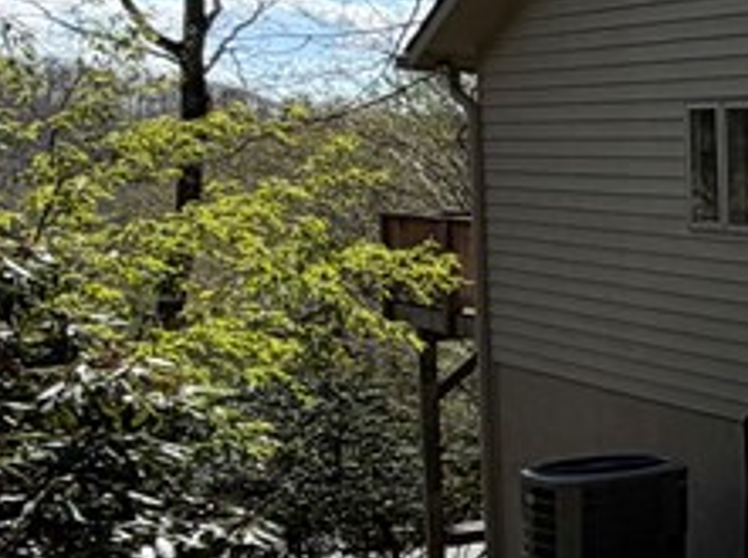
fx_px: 1402
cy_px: 264
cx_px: 1631
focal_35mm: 65
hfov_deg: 17.1
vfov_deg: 22.5
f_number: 2.2
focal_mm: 2.22
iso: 32
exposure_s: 1/770
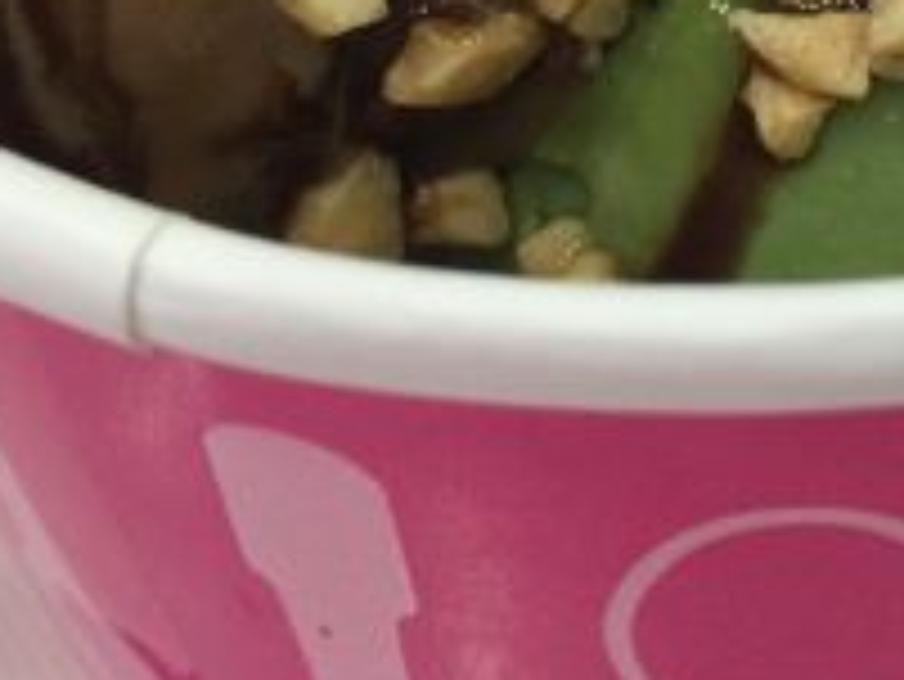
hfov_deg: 19.2
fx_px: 2639
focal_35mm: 101
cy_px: -101
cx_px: 756
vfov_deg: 14.3
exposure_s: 1/17
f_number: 2.2
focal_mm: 4.15
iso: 40
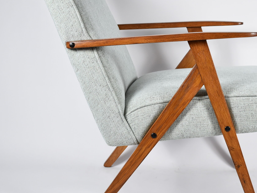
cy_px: 97
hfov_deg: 27.7
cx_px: 168
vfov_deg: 21.1
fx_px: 519
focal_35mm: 70
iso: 800
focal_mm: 27
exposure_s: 1/125
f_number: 4.5
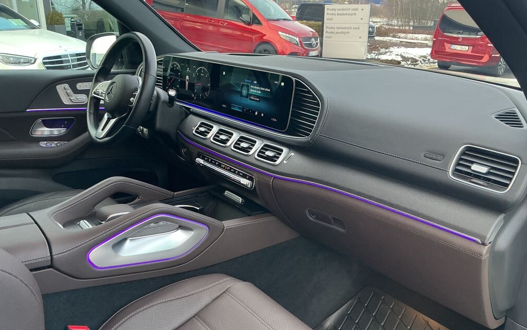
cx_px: 263
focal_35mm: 31
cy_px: 181
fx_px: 445
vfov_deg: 40.6
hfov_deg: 61.2
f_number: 1.8
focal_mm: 3
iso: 125
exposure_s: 1/60
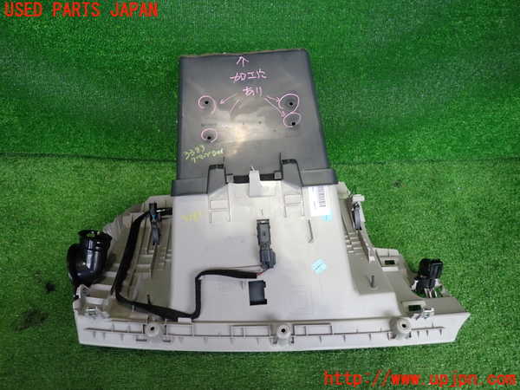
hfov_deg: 69.4
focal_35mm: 25
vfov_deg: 54.9
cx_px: 260
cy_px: 195
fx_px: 376
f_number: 2
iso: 200
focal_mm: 4.5
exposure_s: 1/50
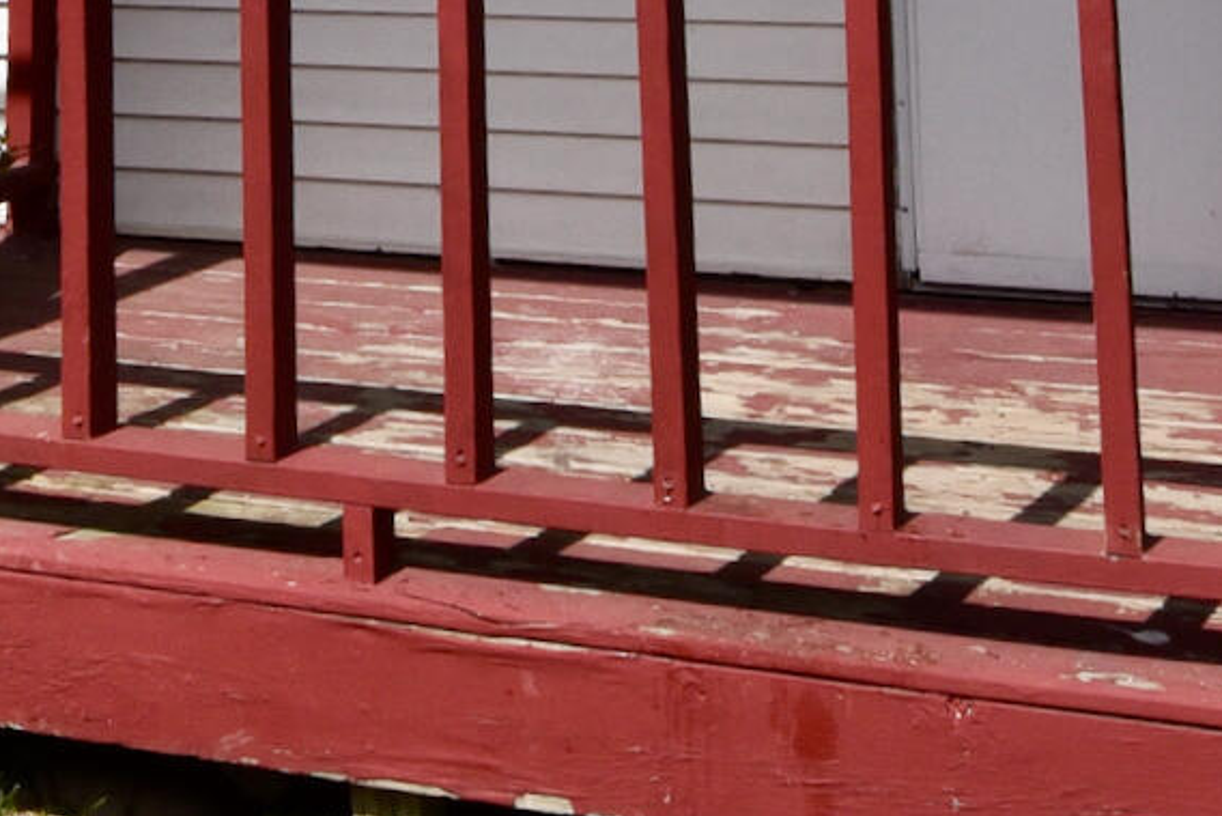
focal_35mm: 74
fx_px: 2512
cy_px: -828
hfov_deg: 26.1
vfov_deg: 15.0
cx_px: 39
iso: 800
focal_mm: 14
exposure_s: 1/1000
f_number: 16
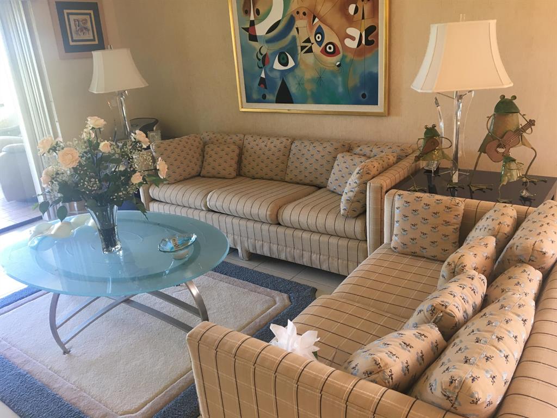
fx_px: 467
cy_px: 209
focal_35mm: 29
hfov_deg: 61.7
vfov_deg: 48.2
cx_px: 278
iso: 64
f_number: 2.2
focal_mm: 4.15
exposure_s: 1/30
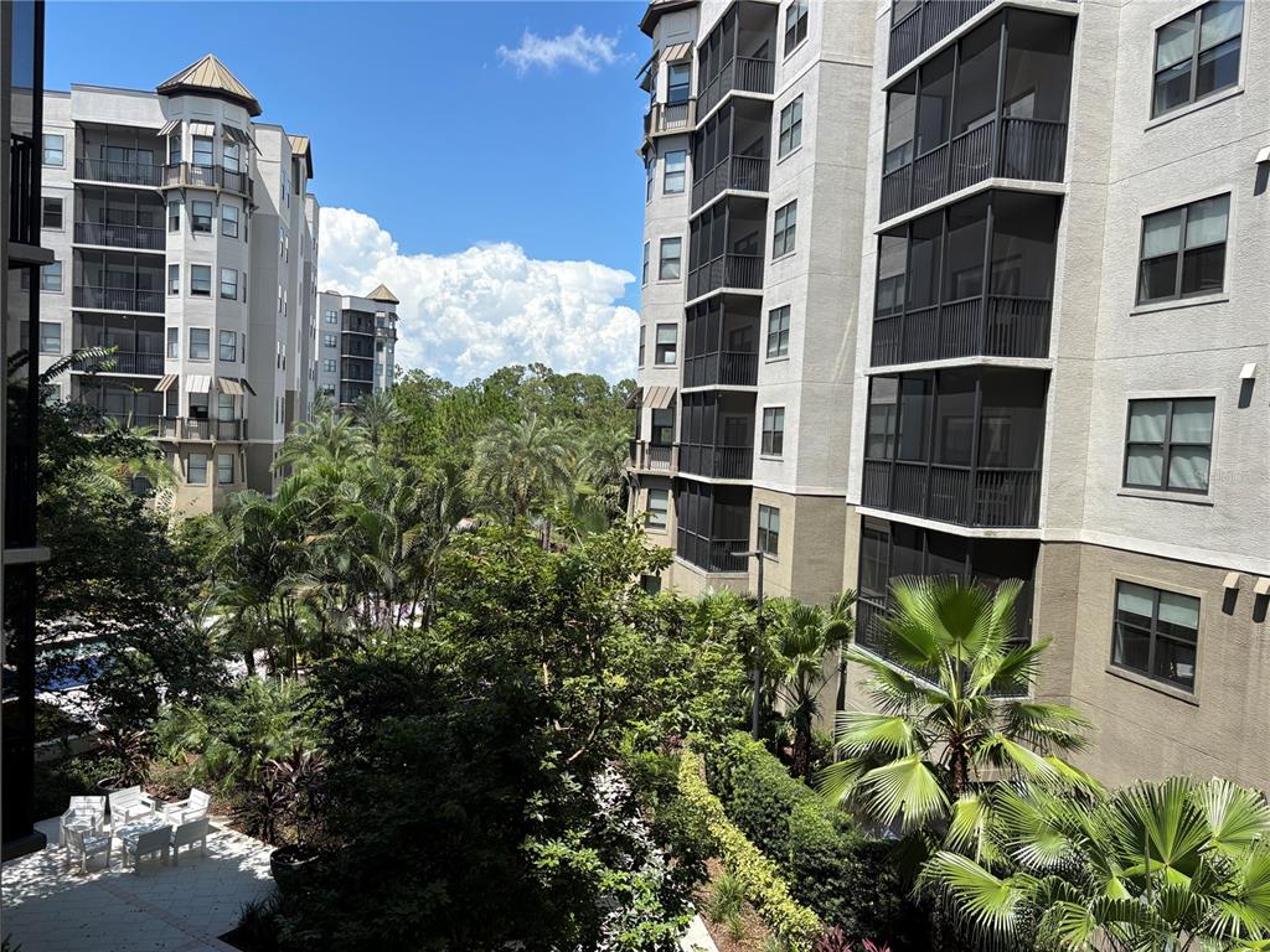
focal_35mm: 26
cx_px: 635
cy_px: 476
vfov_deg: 53.1
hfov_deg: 67.3
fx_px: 954
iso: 50
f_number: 1.6
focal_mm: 5.96
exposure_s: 1/2342
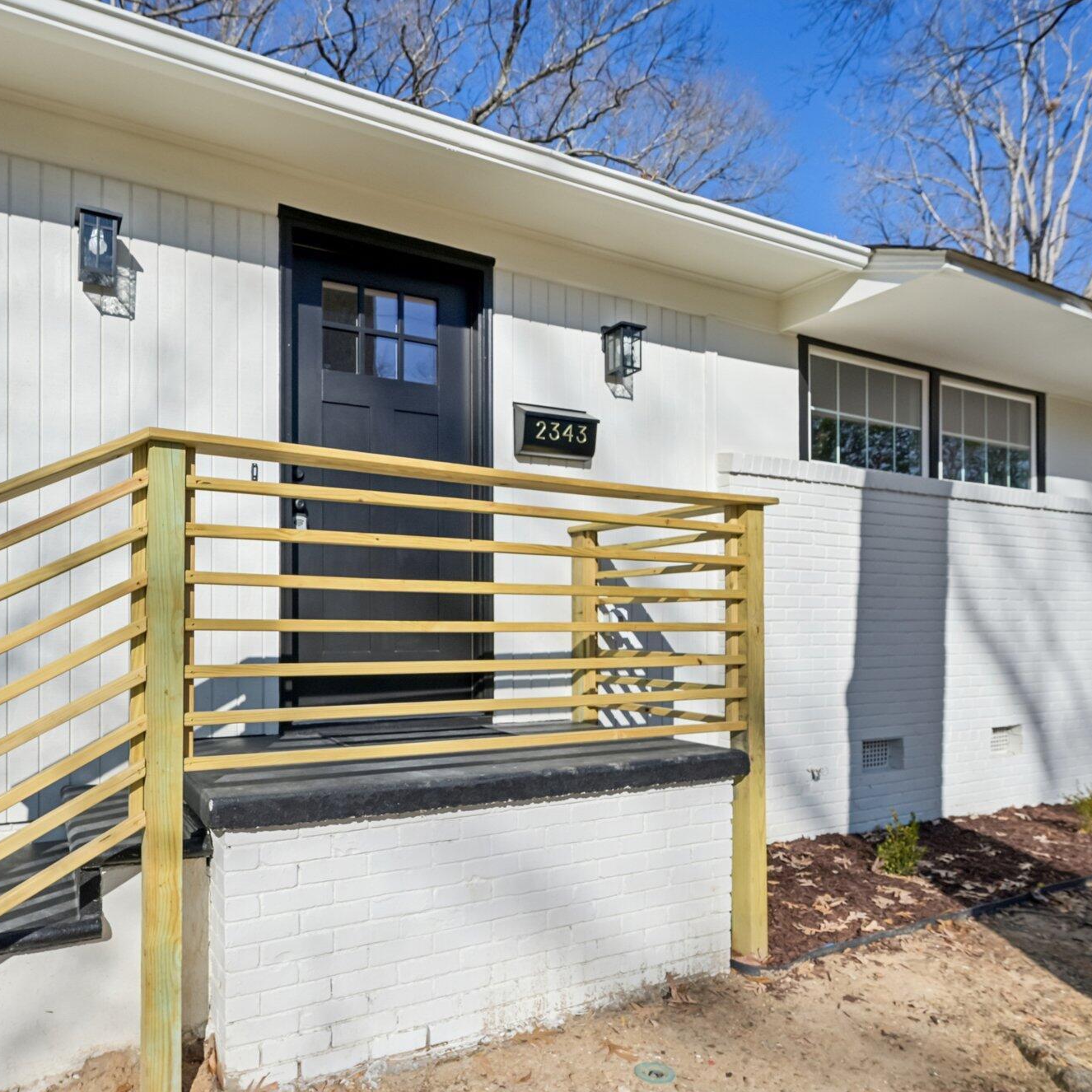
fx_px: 773
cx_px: 413
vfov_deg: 70.5
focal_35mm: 22
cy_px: 561
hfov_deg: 69.4
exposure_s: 1/640
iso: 100
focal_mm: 16.5
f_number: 8
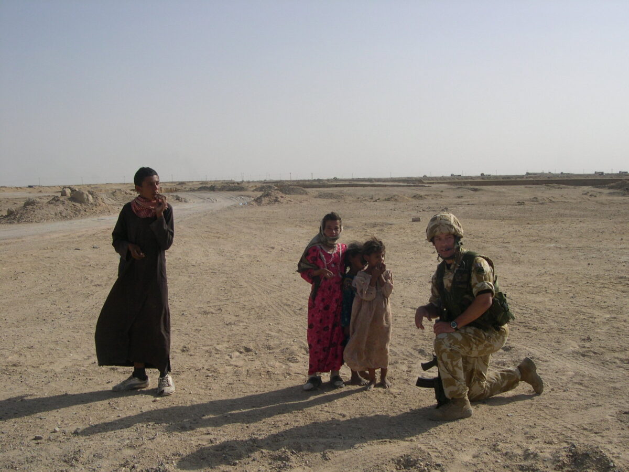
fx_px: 690
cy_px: 236
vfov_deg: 37.7
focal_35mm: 38
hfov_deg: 49.0
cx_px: 314
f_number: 7.6
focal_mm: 8
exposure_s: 1/315
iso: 100
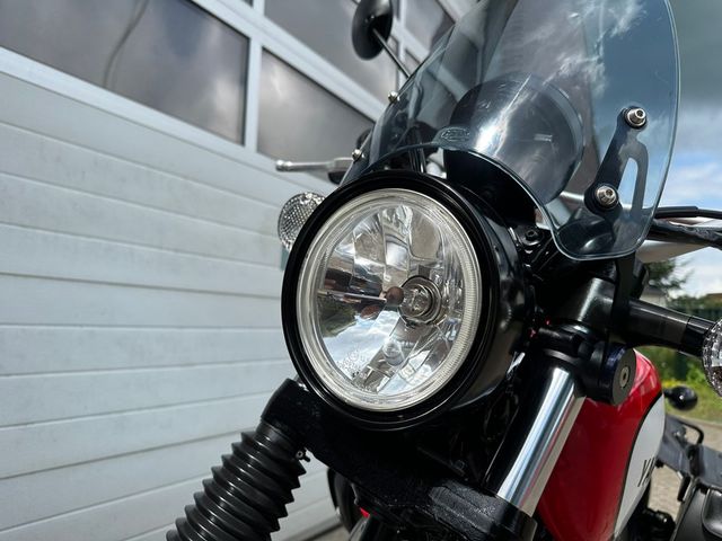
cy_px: 270
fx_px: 501
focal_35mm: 24
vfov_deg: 56.8
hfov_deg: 71.6
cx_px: 361
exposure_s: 1/2591
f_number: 1.78
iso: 80
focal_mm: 6.86
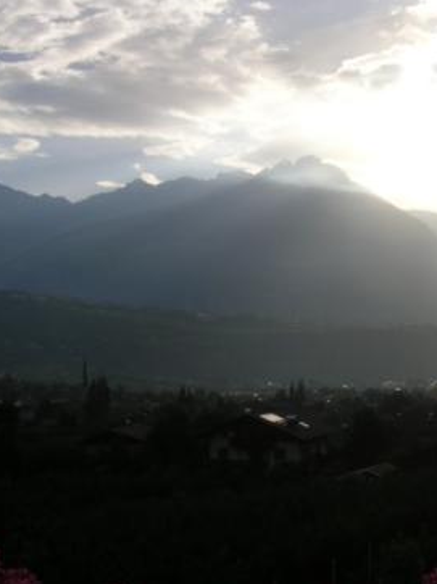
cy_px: 323
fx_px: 1045
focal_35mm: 62
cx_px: 457
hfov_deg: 22.5
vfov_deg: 31.2
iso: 50
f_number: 5.6
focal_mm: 5.8
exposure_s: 1/579
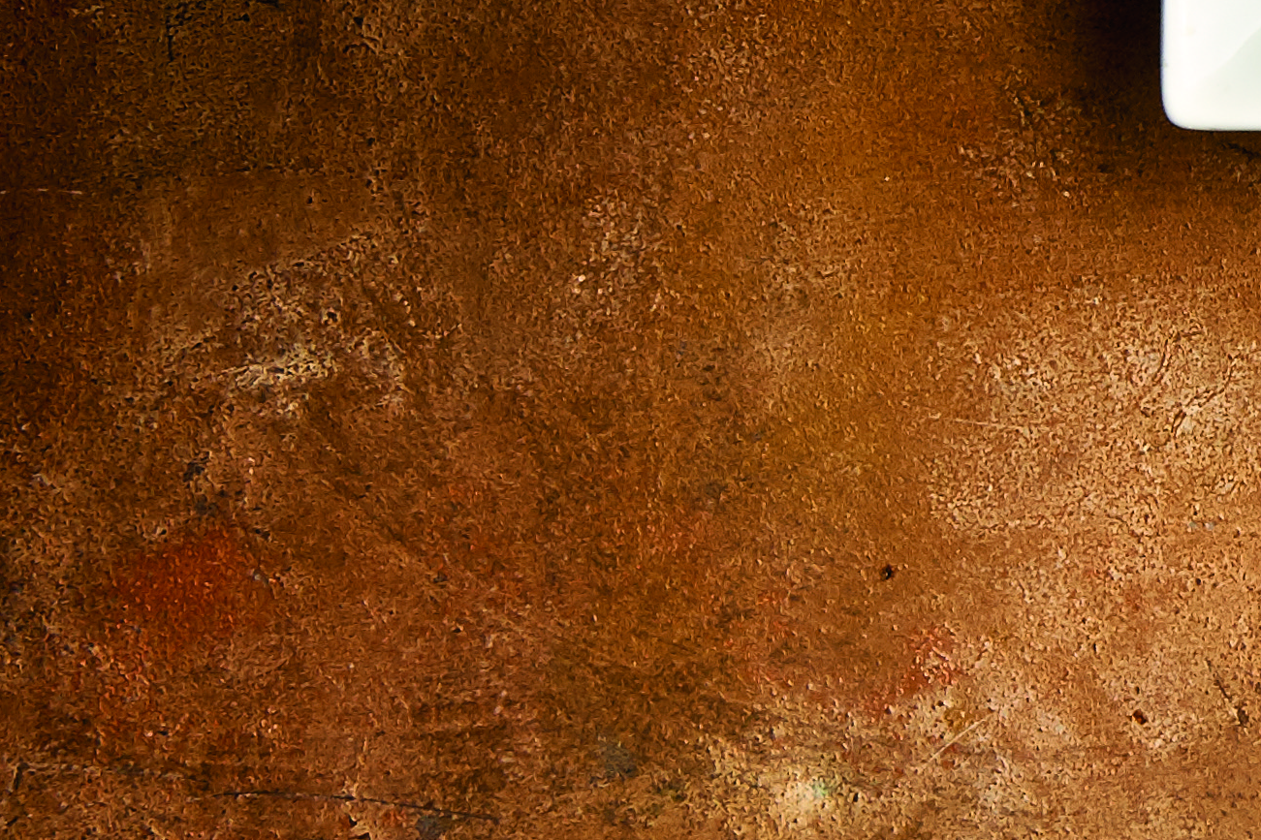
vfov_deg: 6.7
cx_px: 2805
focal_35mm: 200
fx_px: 7004
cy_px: -601
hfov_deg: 9.4
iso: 200
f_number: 11
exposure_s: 1/2
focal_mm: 44
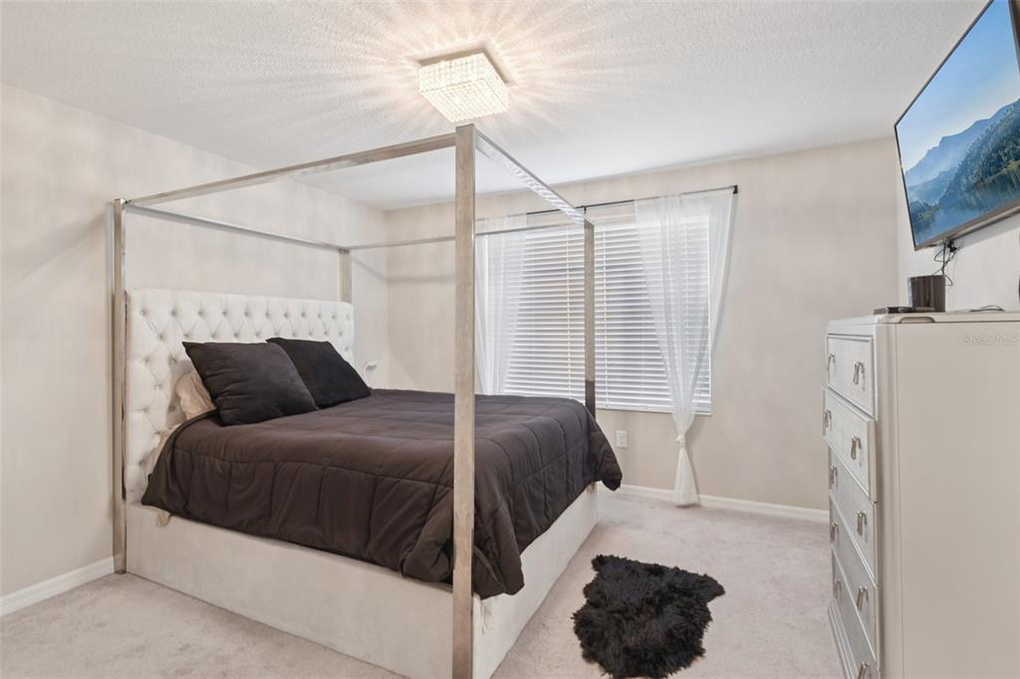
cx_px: 510
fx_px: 453
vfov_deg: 73.7
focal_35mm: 16
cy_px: 340
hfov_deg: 96.8
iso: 400
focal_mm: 16
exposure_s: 1/2
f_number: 8
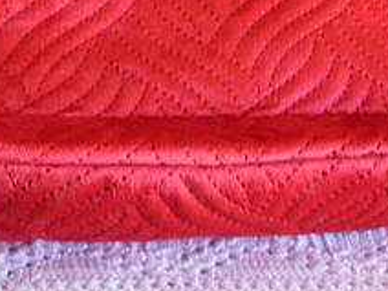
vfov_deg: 17.0
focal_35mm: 86
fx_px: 964
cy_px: 46
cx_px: 150
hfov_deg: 22.7
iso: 200
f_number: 2.8
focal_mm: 6.3
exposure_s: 1/20
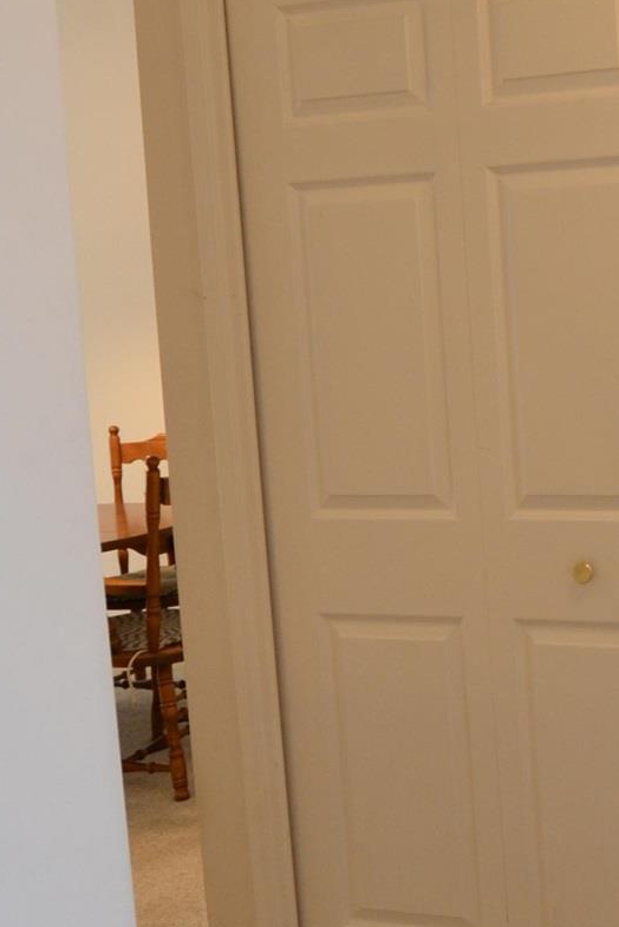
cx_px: 764
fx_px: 1134
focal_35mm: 44
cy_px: 410
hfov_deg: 26.7
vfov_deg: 44.4
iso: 560
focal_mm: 10
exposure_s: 1/60
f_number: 4
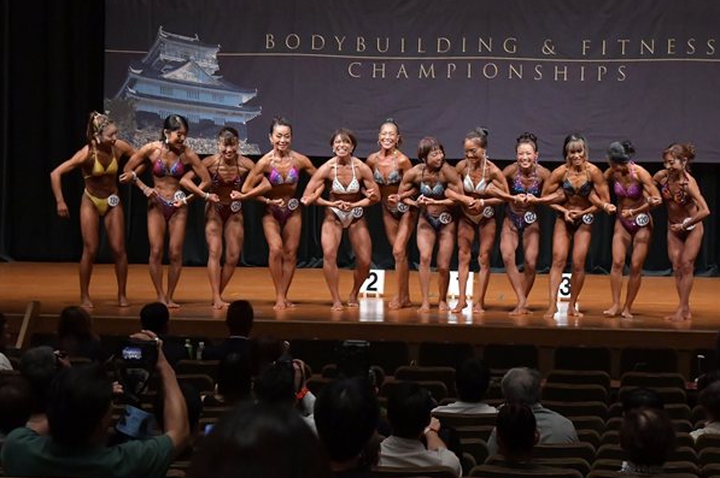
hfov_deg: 16.3
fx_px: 2518
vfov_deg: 10.9
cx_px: 402
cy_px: 208
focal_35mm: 126
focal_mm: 65
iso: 6400
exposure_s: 1/400
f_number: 5.6
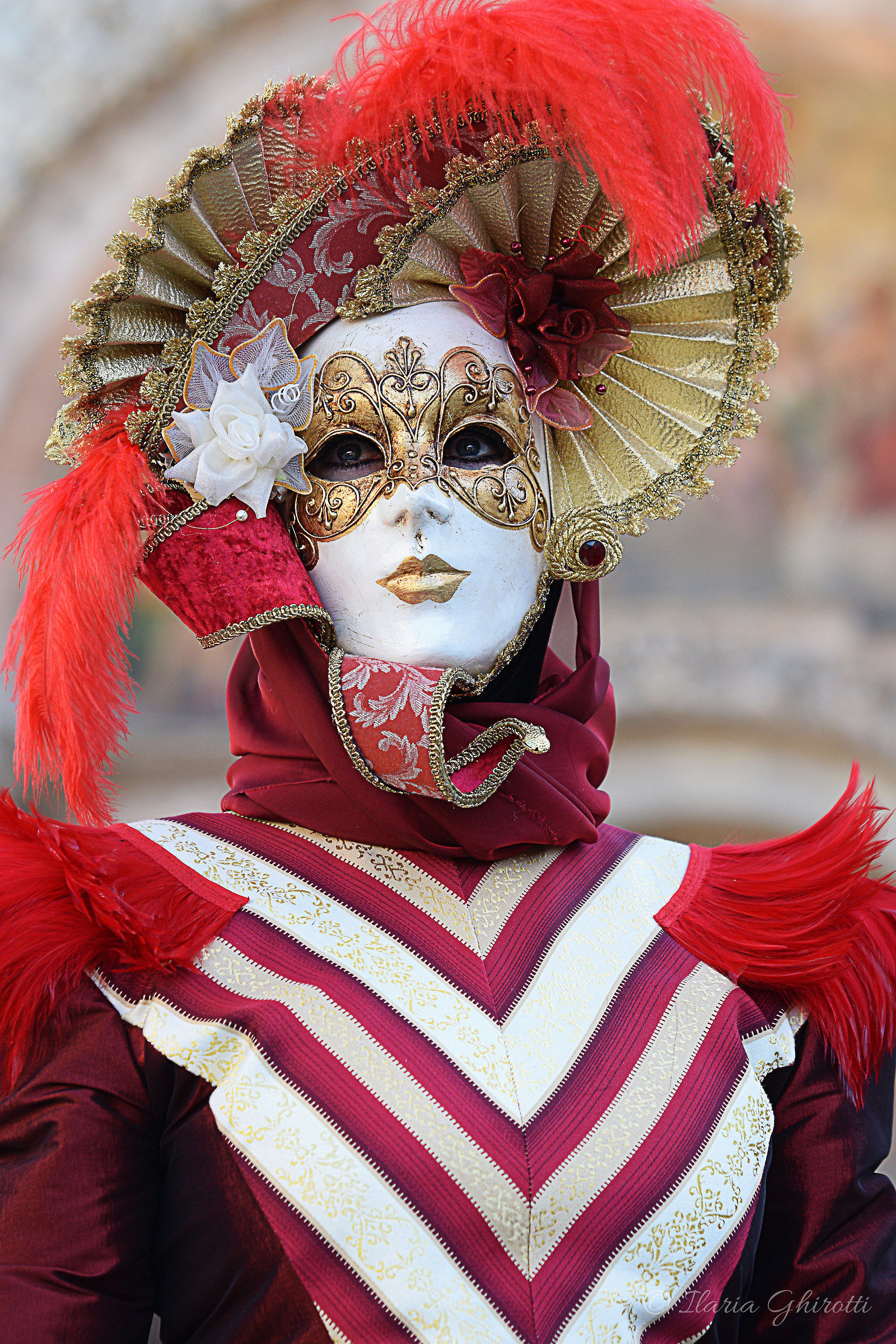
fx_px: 6495
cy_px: 672
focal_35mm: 174
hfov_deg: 7.9
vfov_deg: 11.8
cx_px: 448
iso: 400
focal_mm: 116
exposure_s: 1/320
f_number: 4.5
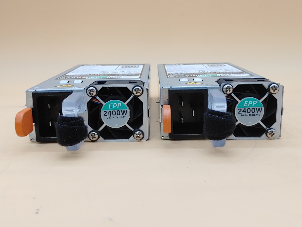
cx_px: 151
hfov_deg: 42.9
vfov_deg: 32.9
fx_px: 384
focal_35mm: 44
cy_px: 114
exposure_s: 1/62
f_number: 1.8
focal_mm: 4.36
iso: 50
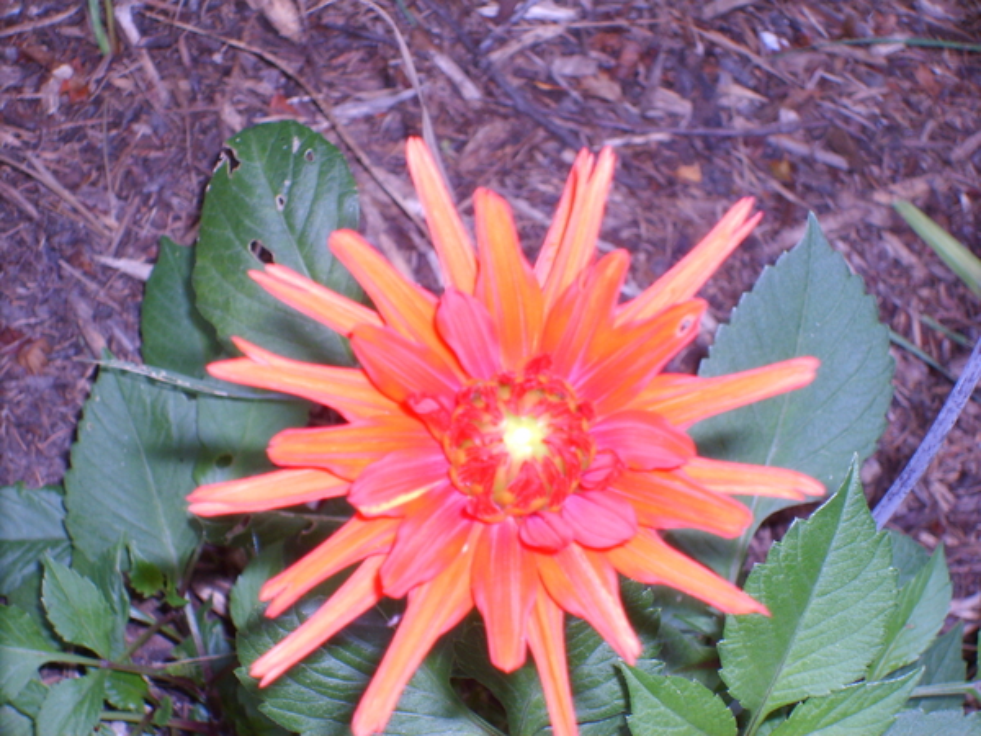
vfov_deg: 14.1
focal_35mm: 105
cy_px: 368
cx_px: 490
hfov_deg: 18.7
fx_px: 2976
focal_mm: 17.4
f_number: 4.9
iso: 100
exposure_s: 1/60
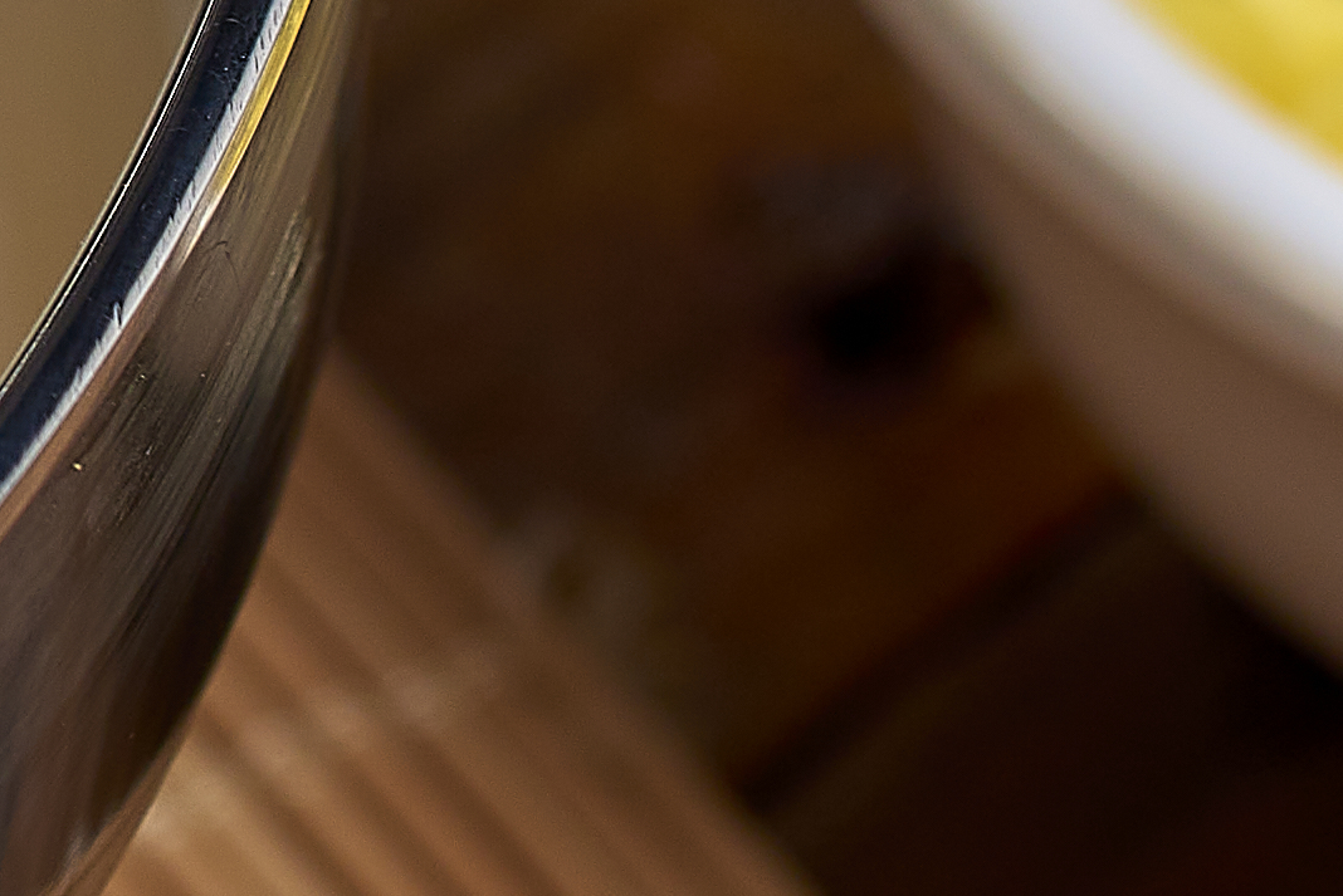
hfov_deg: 3.3
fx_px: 23138
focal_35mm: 620
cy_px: -768
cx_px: -2432
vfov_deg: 2.2
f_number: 5
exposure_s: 1/160
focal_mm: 90
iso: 160
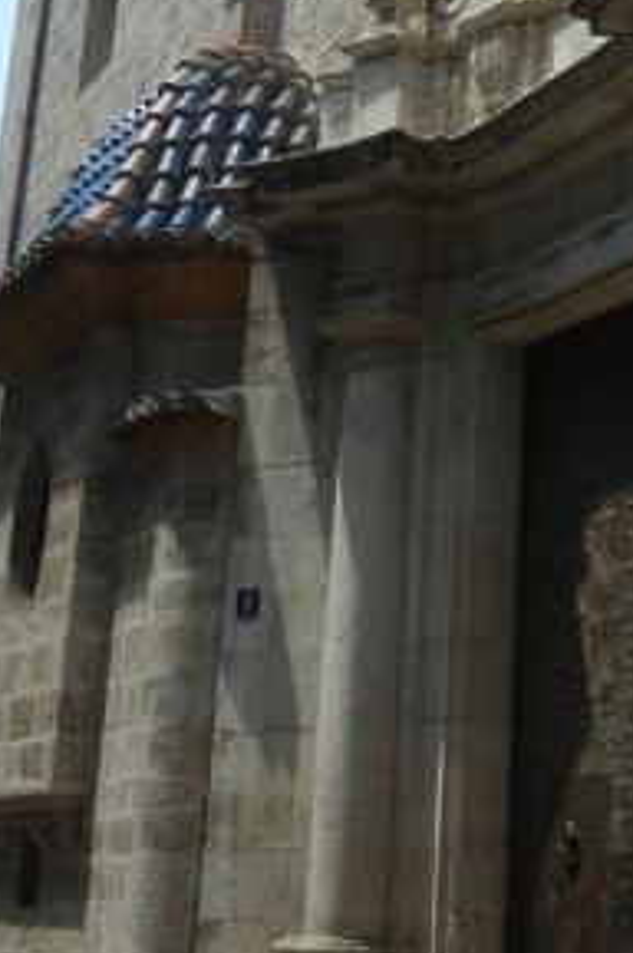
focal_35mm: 83
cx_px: 659
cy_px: 82
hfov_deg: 16.0
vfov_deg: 23.8
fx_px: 2194
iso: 160
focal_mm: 5.4
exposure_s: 1/262
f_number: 7
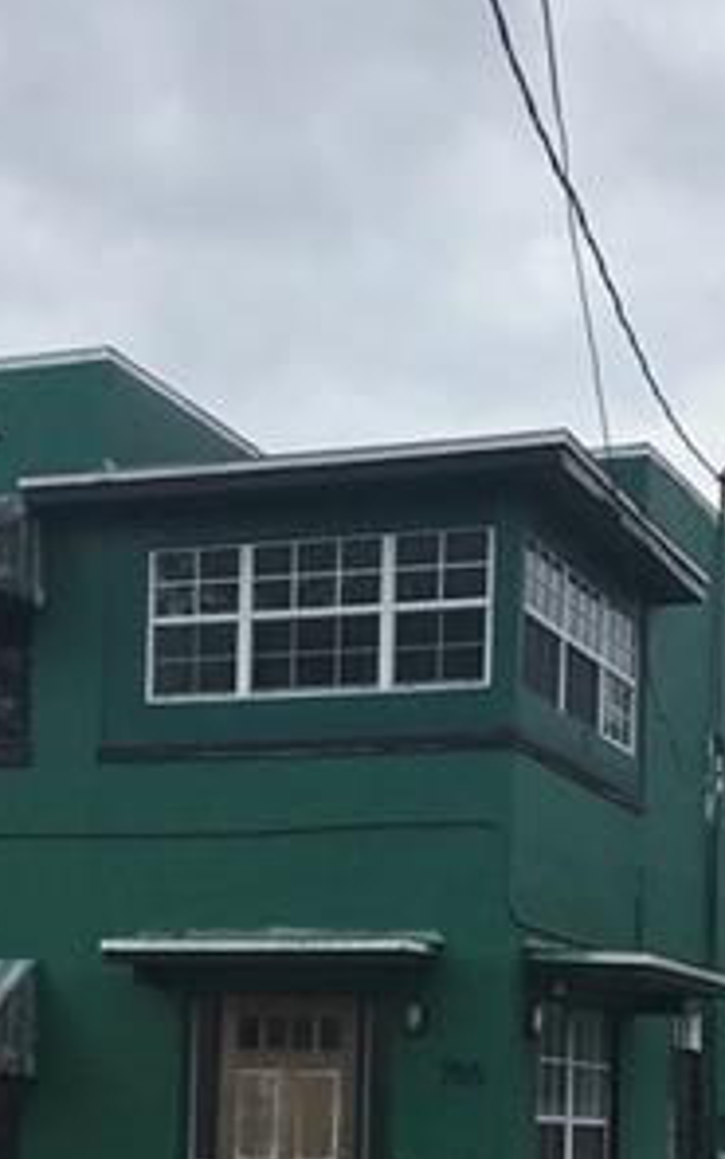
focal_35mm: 77
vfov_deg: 25.9
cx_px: 290
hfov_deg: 16.9
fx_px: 2434
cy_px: 1053
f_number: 1.8
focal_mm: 3.99
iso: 20
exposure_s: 1/1088
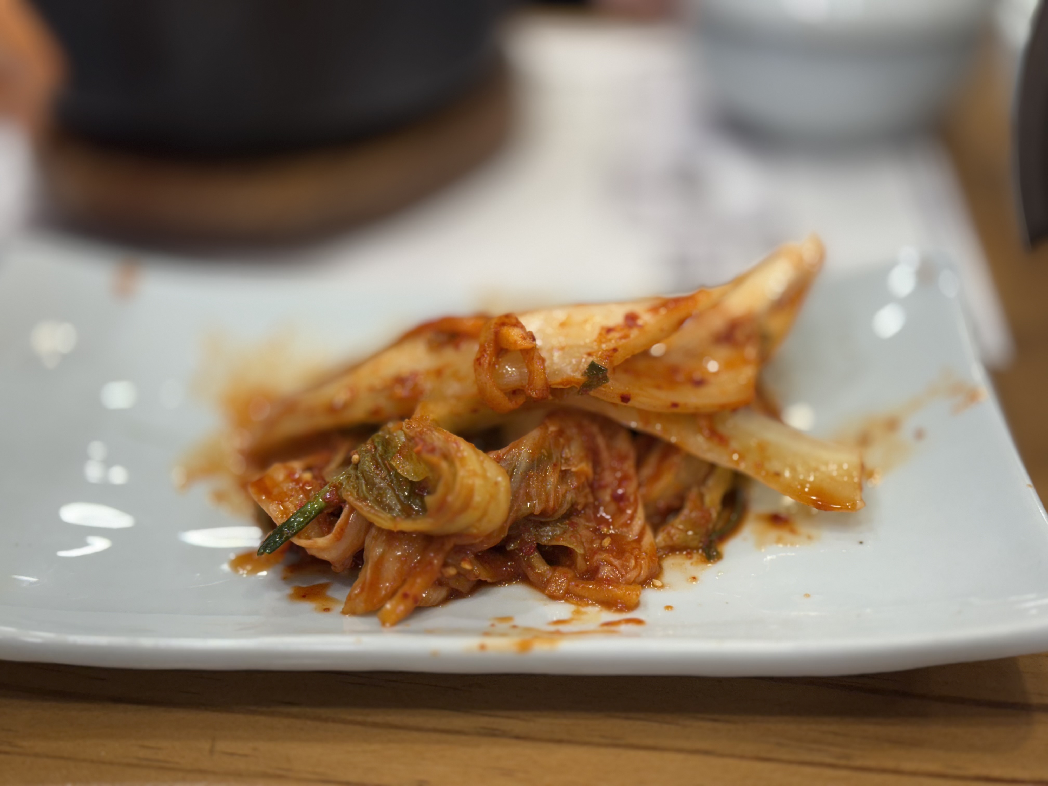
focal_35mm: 48
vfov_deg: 30.3
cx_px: 524
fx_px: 1453
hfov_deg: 39.7
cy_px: 393
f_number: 1.78
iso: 125
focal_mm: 6.76
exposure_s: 1/120
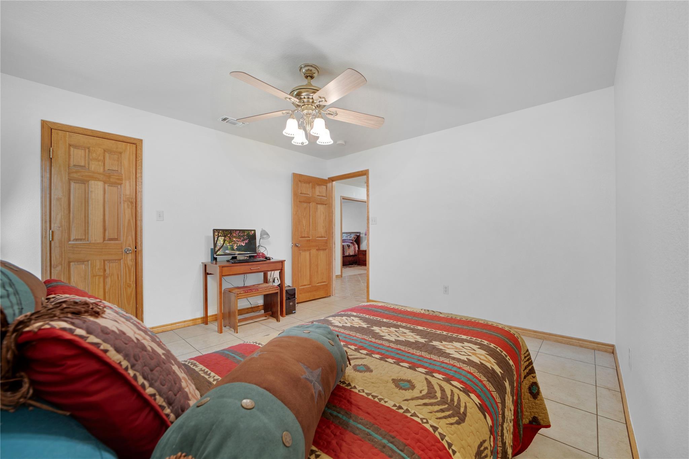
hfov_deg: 104.3
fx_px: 268
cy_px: 230
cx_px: 344
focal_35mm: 14
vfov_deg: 81.2
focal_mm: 14
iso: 100
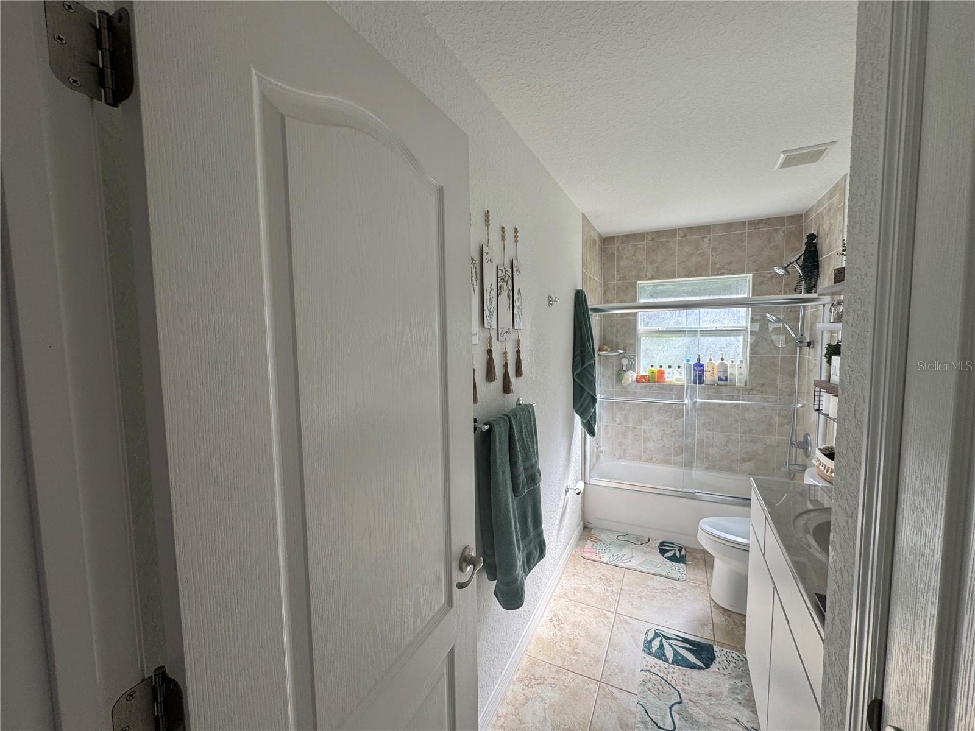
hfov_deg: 102.1
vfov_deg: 85.7
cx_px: 488
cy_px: 366
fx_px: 394
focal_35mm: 14
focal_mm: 2.22
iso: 40
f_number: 2.2
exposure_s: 1/100
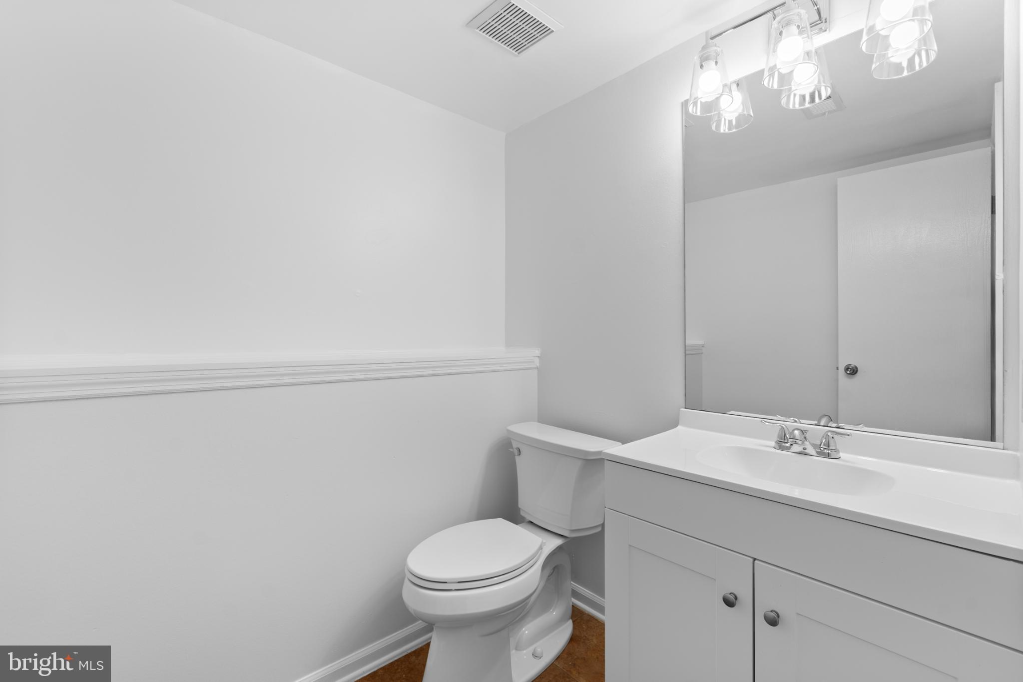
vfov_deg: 77.3
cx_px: 512
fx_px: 426
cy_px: 341
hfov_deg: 100.4
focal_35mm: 15
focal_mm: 10
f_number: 9
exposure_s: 1/2.5
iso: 100
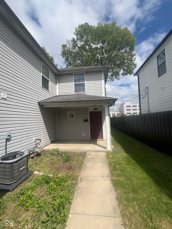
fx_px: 86
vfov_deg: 106.2
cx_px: 86
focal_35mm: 13
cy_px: 114
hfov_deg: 89.9
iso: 32
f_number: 1.8
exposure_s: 1/2137
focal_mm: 1.57
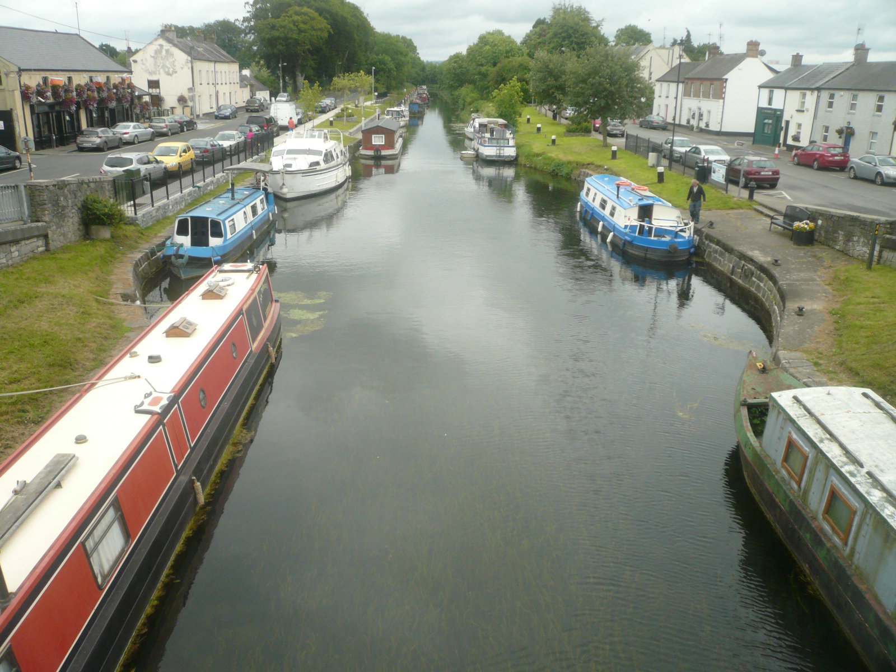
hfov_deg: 63.4
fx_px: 725
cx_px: 448
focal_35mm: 28
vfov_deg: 49.7
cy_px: 336
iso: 100
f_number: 2.8
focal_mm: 4.6
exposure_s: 1/400
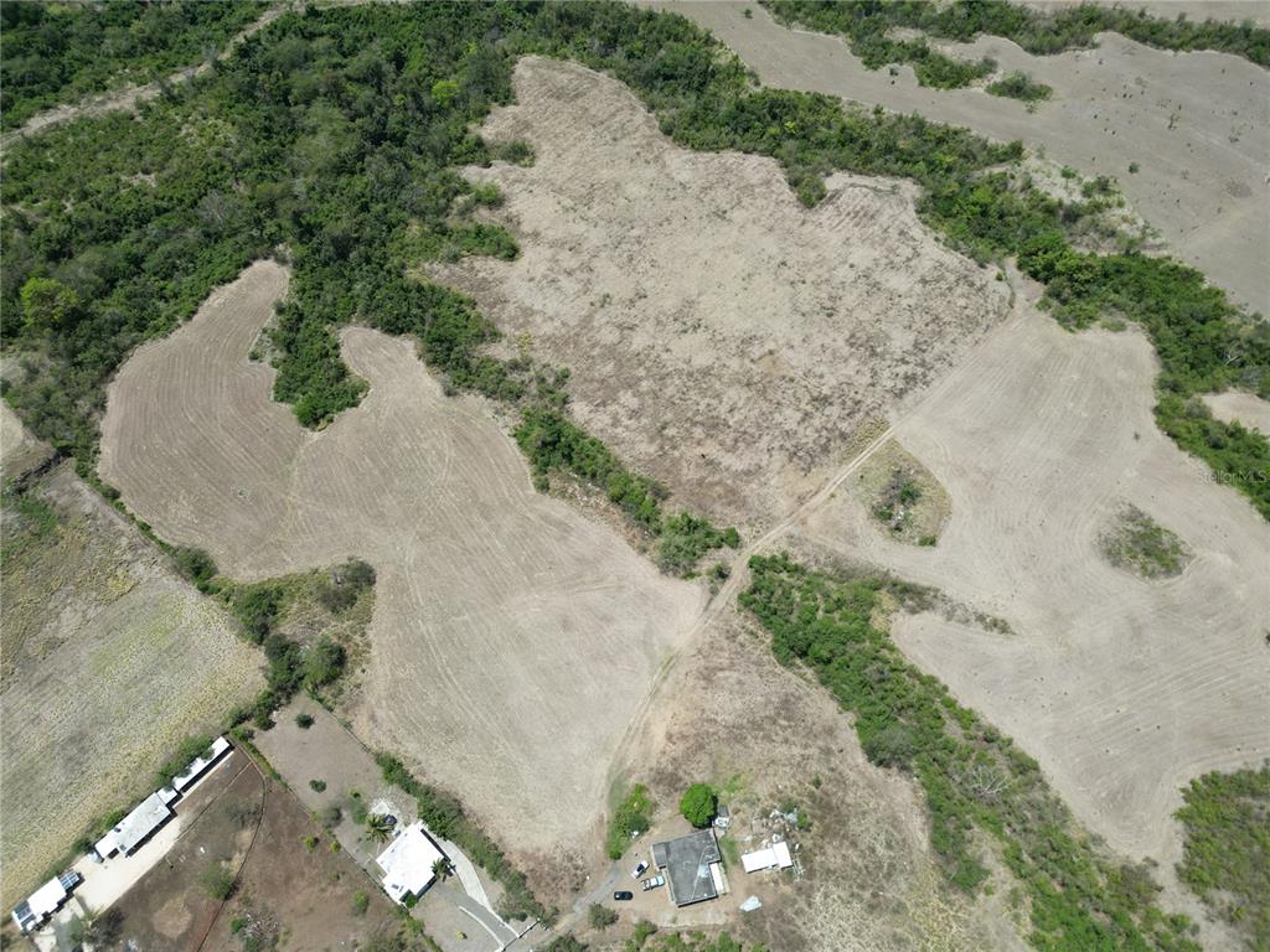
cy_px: 476
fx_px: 881
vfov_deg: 56.8
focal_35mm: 24
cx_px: 635
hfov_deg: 71.6
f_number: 1.7
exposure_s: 1/2500
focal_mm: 6.72
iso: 100
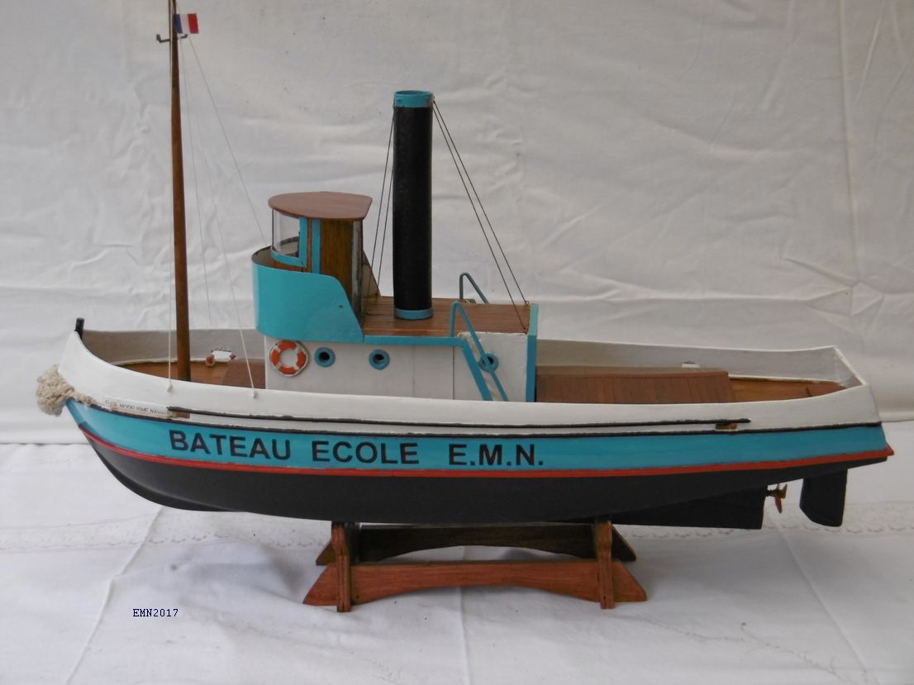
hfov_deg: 37.5
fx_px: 1346
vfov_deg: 28.5
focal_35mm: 51
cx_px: 457
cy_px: 342
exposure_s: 1/160
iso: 320
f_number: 4
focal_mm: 9.2
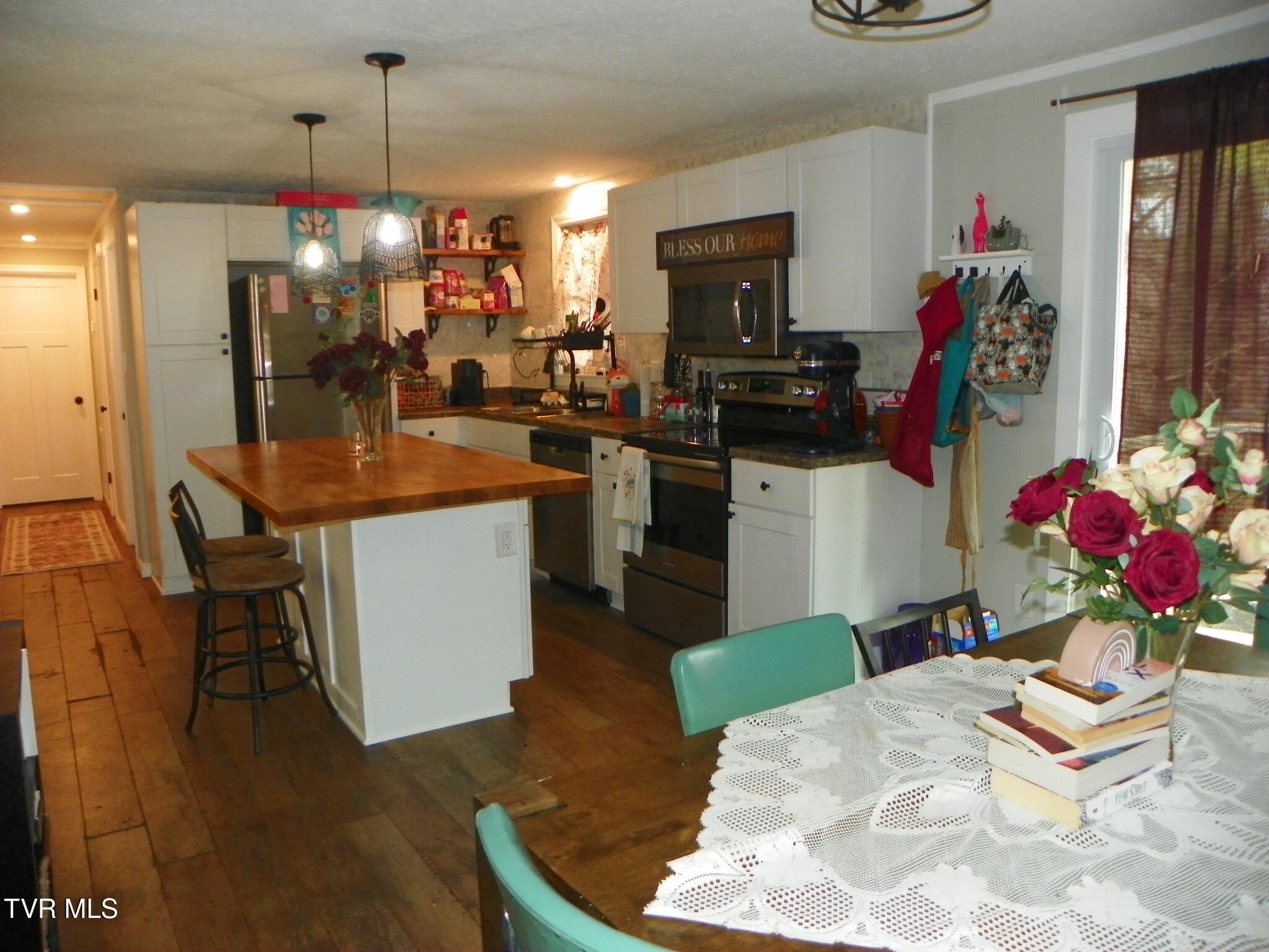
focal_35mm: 26
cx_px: 634
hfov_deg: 67.3
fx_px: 953
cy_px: 476
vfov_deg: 53.1
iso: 200
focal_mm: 4.6
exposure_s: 1/30
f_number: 2.8
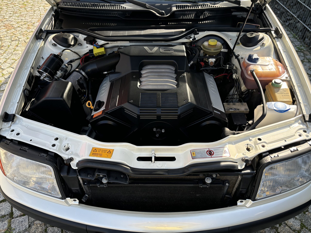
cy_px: 116
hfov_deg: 67.3
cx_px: 156
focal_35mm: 26
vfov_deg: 53.1
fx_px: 234
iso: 50
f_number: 1.6
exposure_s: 1/536
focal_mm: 5.96
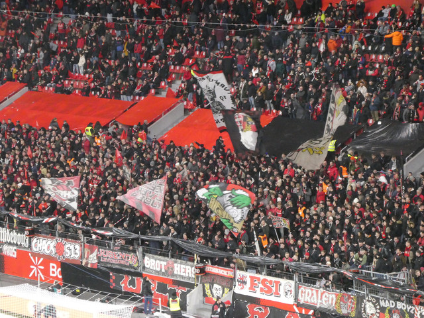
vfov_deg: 9.3
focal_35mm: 160
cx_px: 212
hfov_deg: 12.3
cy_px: 159
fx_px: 1960
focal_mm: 28.7
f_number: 5.5
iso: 1600
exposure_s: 1/80
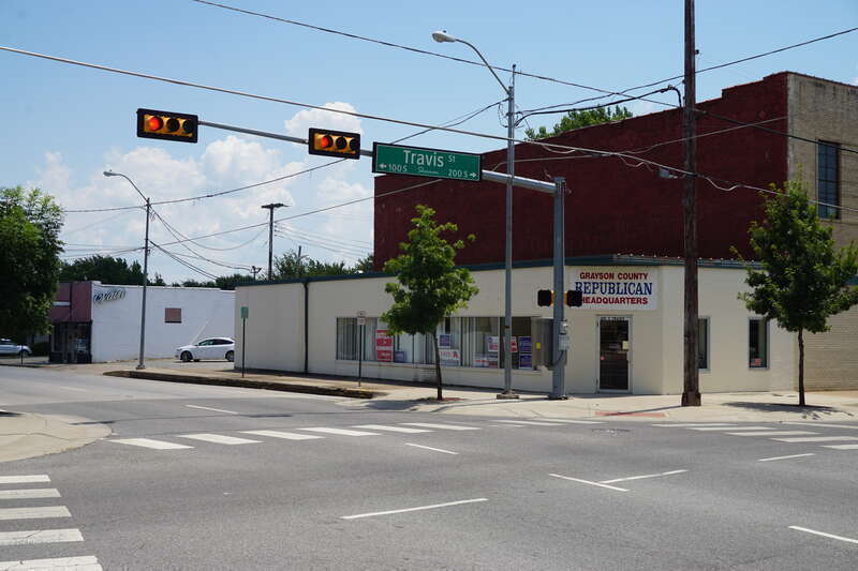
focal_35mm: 44
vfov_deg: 30.8
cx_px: 429
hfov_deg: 45.0
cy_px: 286
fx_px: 1036
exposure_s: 1/160
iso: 100
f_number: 11
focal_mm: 29
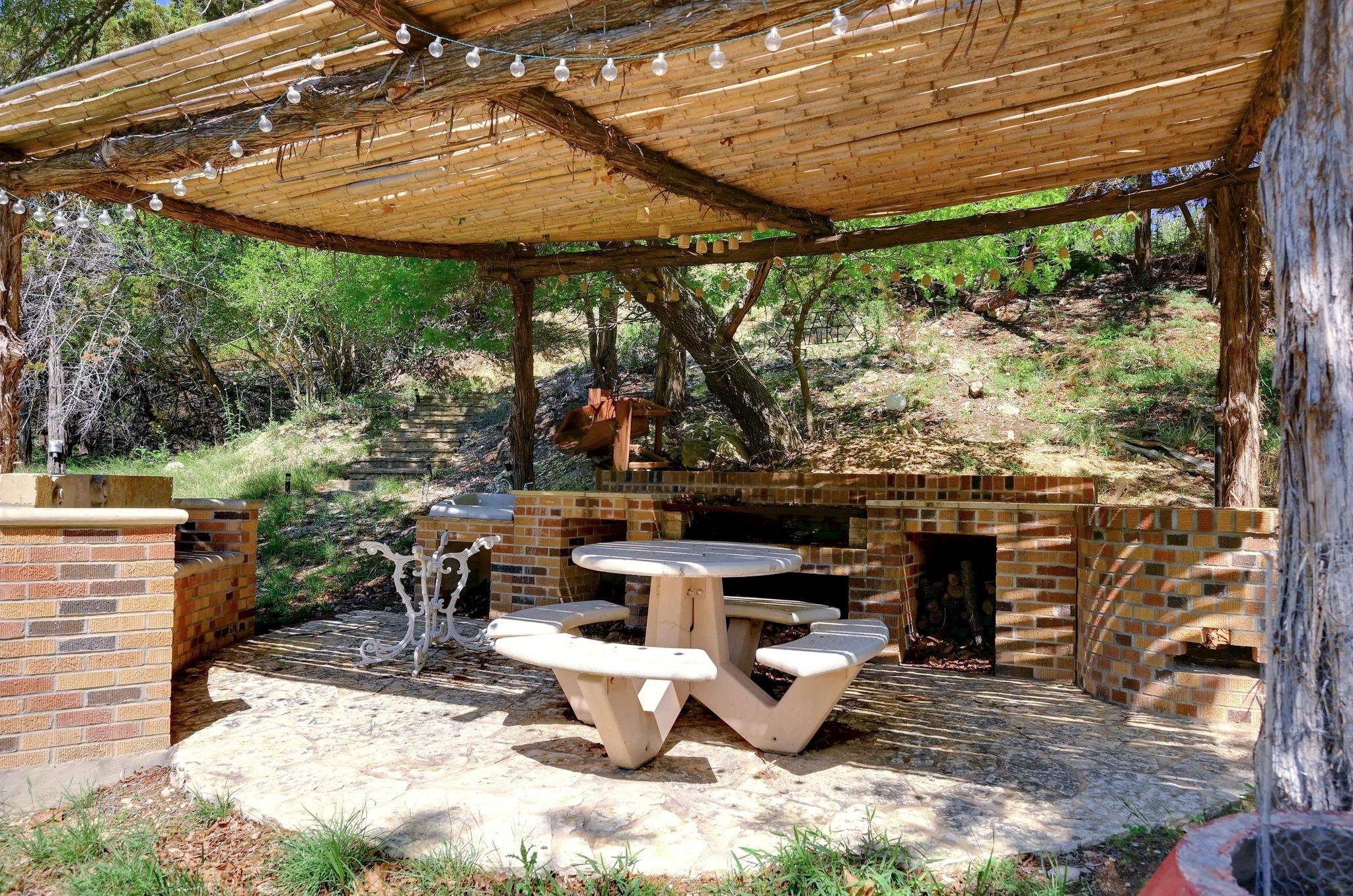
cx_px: 676
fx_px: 881
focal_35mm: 24
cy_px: 448
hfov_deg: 75.0
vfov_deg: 53.9
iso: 2000
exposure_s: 1/1600
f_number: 6.3
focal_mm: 23.5
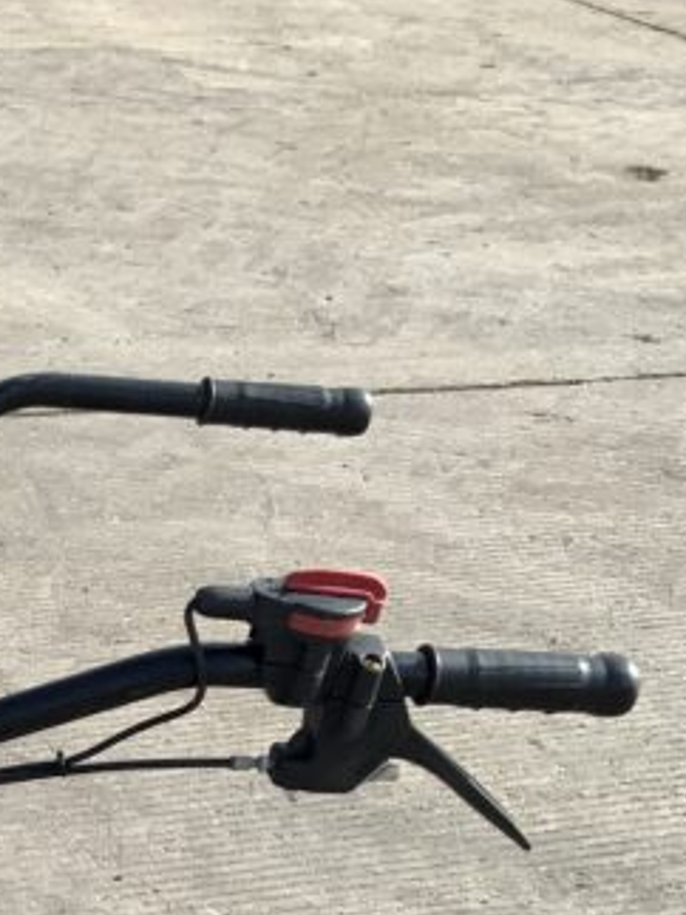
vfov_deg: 20.3
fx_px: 2433
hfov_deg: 14.8
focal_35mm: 92
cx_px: -360
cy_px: 1014
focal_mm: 3
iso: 16
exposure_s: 1/1221
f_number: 1.8
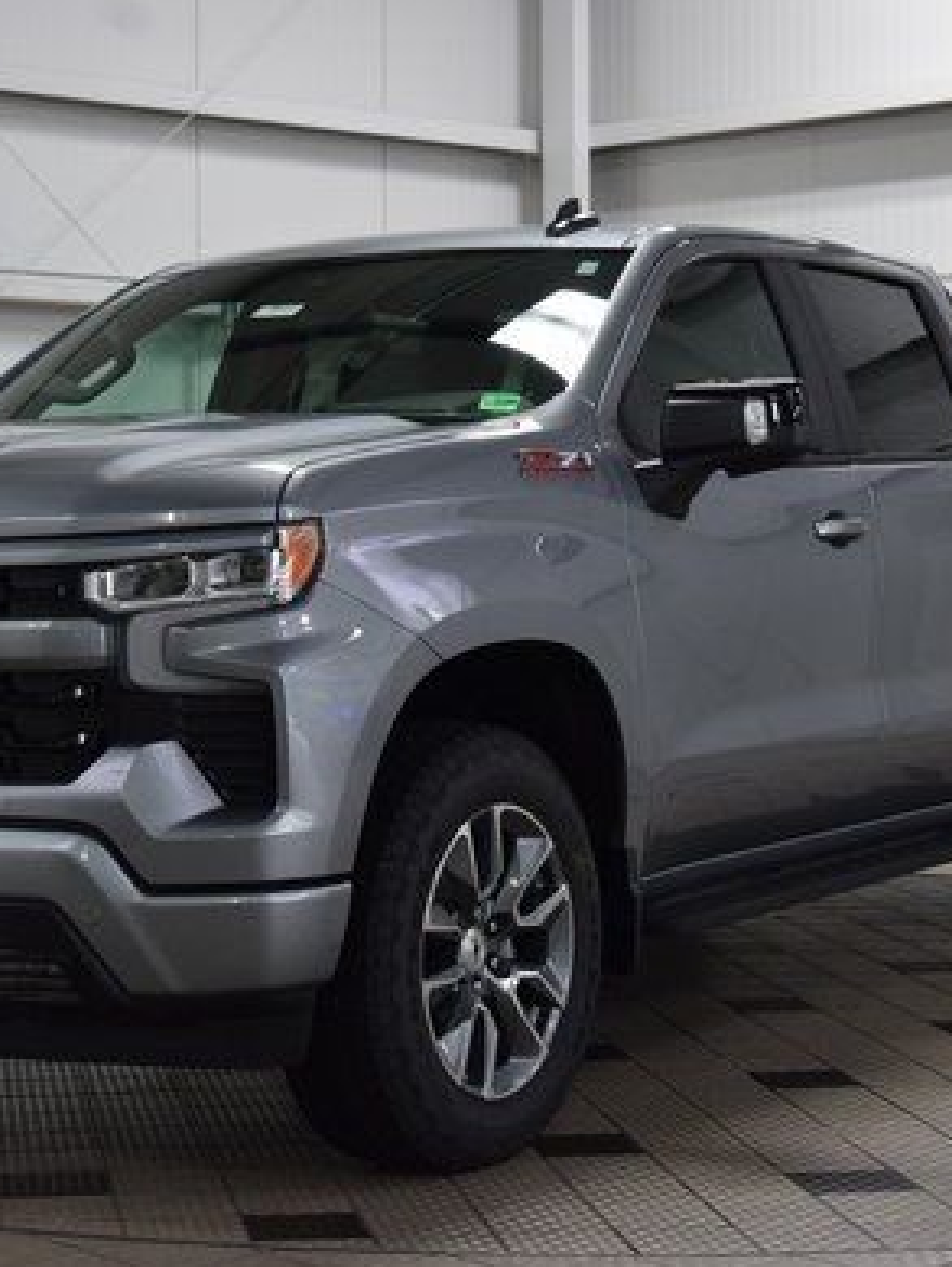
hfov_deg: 17.8
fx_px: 3032
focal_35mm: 83
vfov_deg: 23.6
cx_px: 364
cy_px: 629
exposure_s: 1/60
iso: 1400
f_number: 8
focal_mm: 35
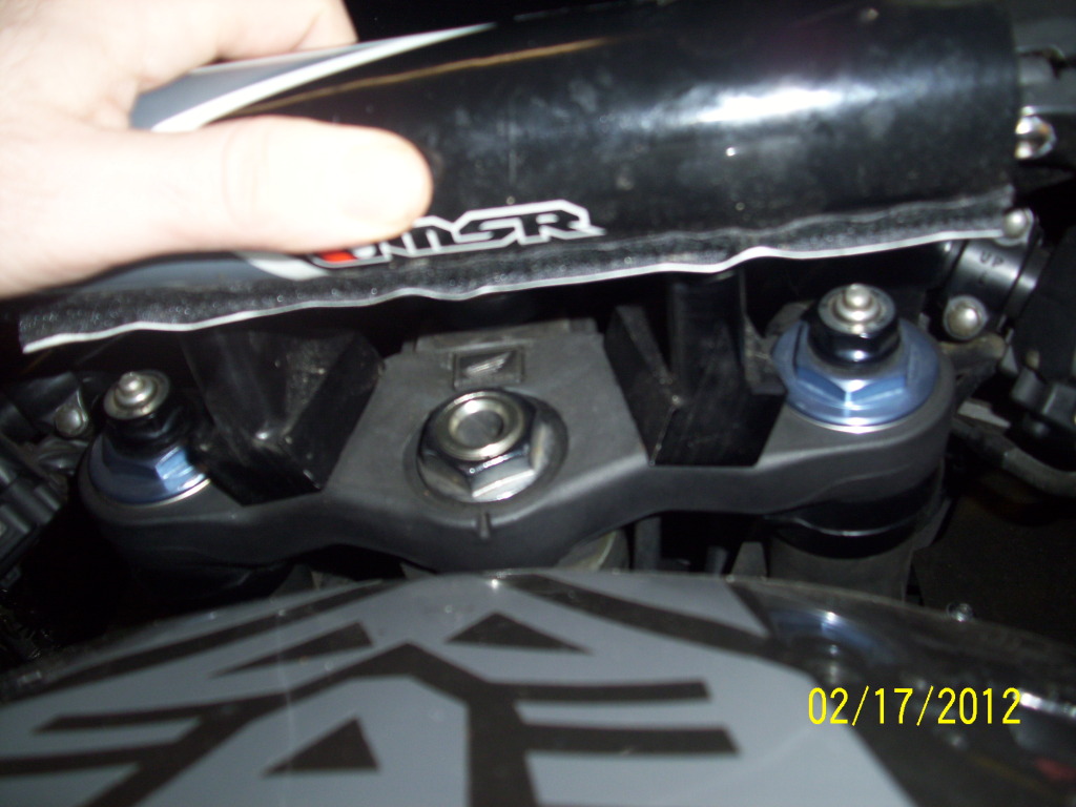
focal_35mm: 34
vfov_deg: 41.8
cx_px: 538
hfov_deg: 54.0
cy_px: 404
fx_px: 1057
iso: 80
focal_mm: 5.7
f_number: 2.9
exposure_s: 1/40
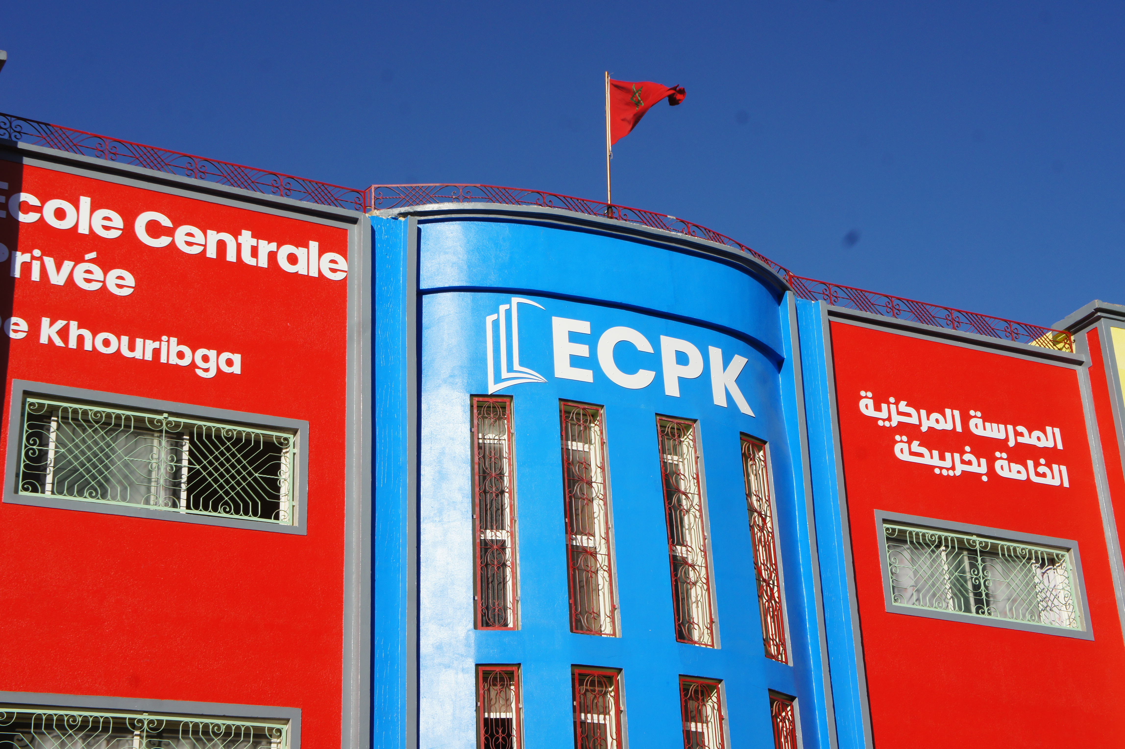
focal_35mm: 62
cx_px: 562
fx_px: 1921
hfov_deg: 32.6
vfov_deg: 22.1
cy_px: 374
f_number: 13
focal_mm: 41
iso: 200
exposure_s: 1/320
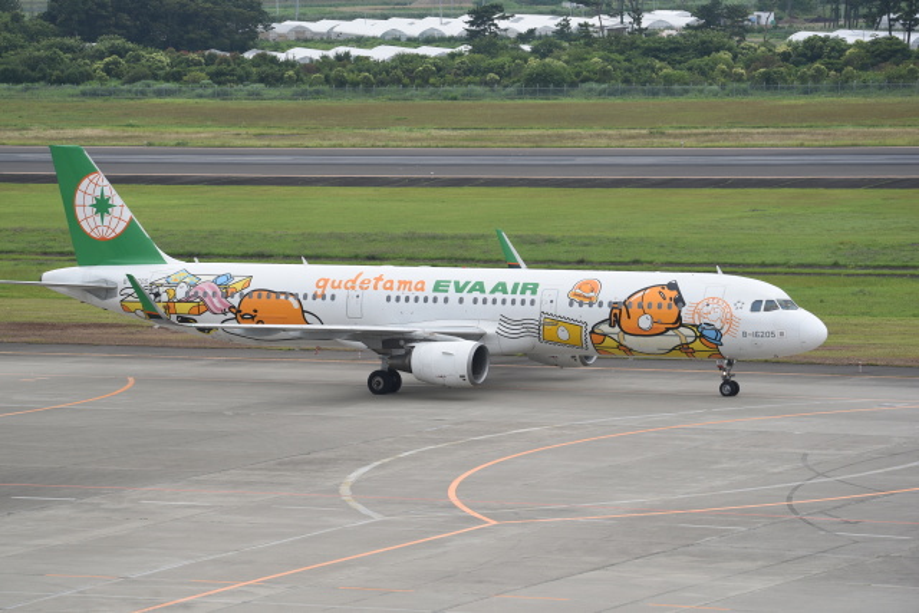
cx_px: 460
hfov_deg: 10.3
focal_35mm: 200
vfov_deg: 6.9
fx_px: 5106
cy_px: 306
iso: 320
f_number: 7.1
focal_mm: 200
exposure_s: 1/500
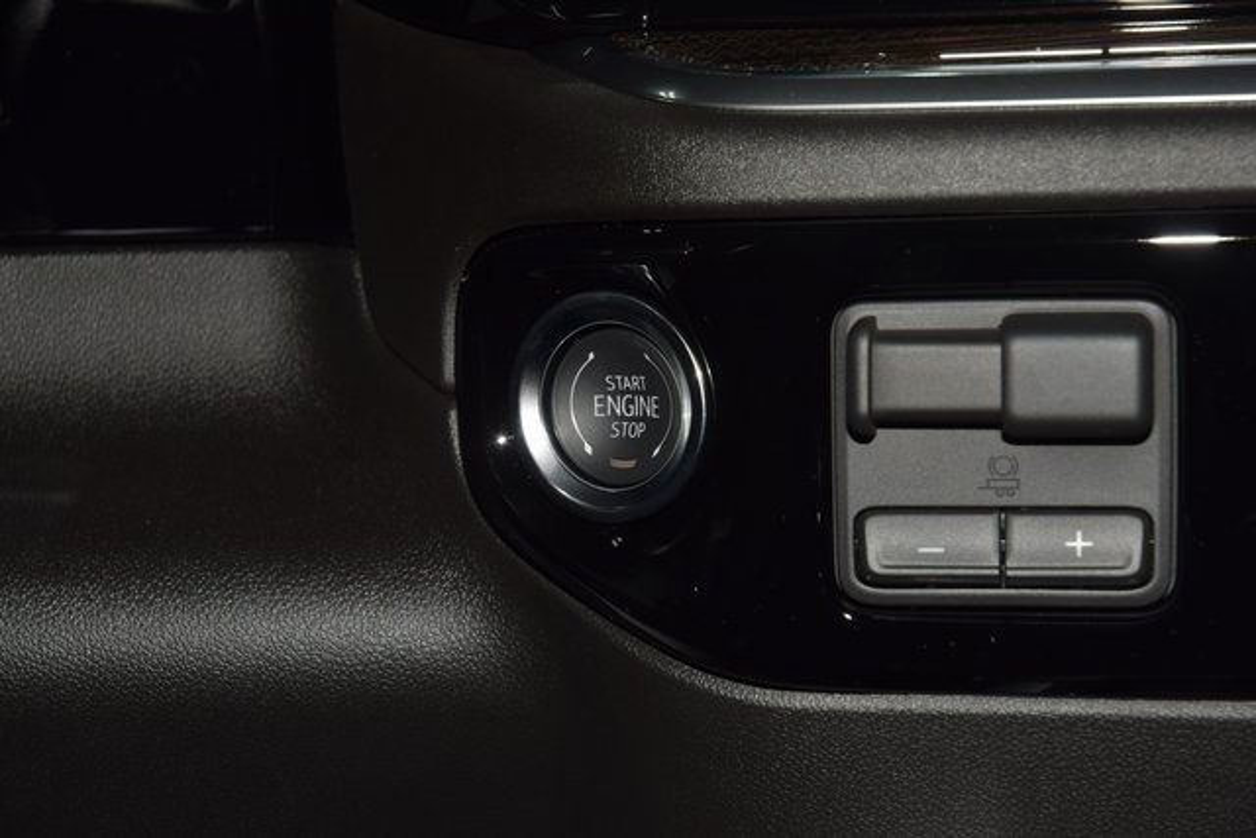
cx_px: 628
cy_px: 419
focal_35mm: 105
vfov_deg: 13.0
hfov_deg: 19.5
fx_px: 3664
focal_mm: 70
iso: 100
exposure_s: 1/125
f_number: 8
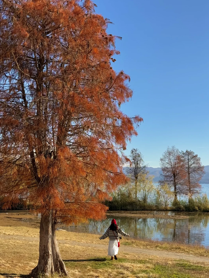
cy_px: 141
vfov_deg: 38.9
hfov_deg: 29.7
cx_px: 105
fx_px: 395
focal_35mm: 49
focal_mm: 6.76
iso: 64
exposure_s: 1/3534
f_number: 1.78
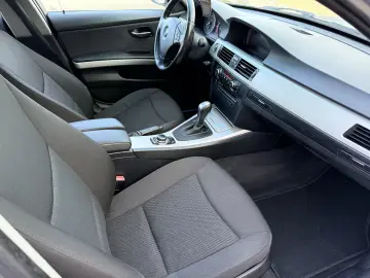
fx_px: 257
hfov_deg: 71.6
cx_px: 185
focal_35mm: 24
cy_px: 139
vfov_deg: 56.8
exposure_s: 1/96
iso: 200
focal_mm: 6.76
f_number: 1.78
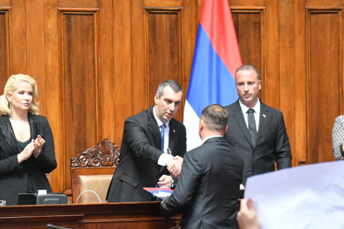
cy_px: 152
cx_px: 208
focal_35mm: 255
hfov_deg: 8.1
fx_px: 2436
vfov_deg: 5.4
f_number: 4
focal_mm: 120
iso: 3200
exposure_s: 1/400
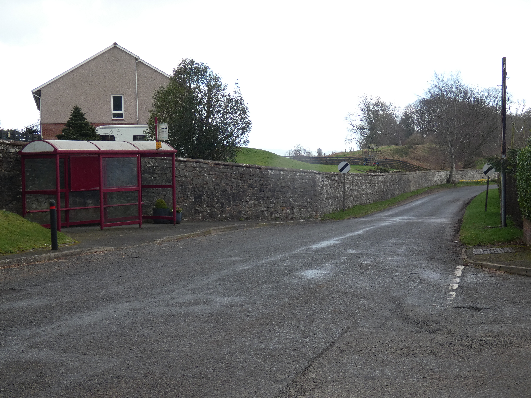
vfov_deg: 29.1
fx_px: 767
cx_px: 266
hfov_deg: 38.2
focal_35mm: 50
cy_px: 199
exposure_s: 1/100
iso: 80
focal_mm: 9
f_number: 3.9
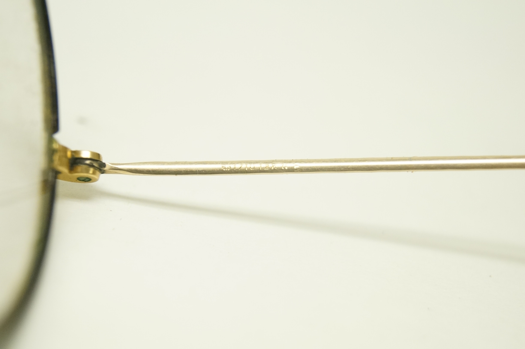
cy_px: 174
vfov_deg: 16.5
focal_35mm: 82
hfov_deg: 24.7
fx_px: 1201
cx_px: 262
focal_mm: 55
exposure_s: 1/100
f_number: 5.6
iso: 1600
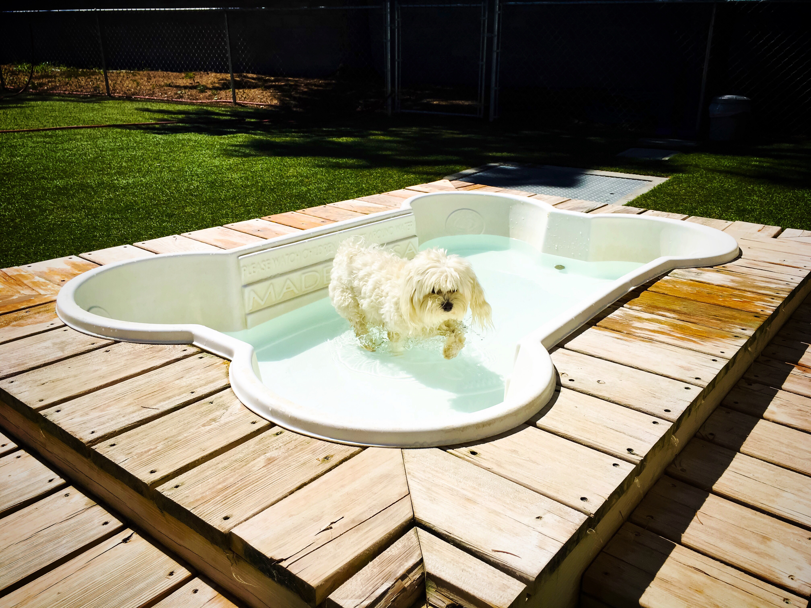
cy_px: 304
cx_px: 406
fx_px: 679
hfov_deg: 61.7
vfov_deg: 48.2
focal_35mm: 29
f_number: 2.2
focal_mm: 4.15
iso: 25
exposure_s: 1/5495
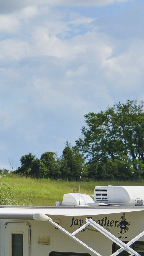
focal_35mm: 196
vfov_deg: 11.0
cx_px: -58
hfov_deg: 6.1
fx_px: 1331
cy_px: 184
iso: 200
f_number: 2.2
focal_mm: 35
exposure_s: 1/8000
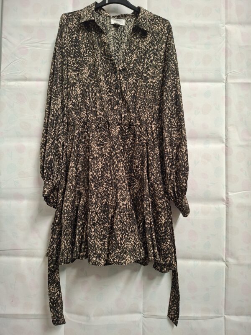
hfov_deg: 58.9
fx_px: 222
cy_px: 168
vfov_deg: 73.9
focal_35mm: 23
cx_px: 126
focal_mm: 5.54
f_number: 1.8
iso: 320
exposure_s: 1/33
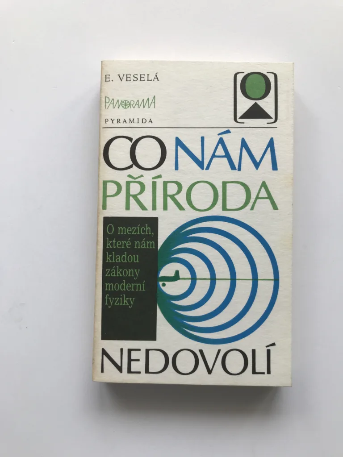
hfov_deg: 49.7
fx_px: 370
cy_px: 228
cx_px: 172
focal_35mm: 28
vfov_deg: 63.4
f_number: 1.8
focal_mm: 3.99
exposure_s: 1/100
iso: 20
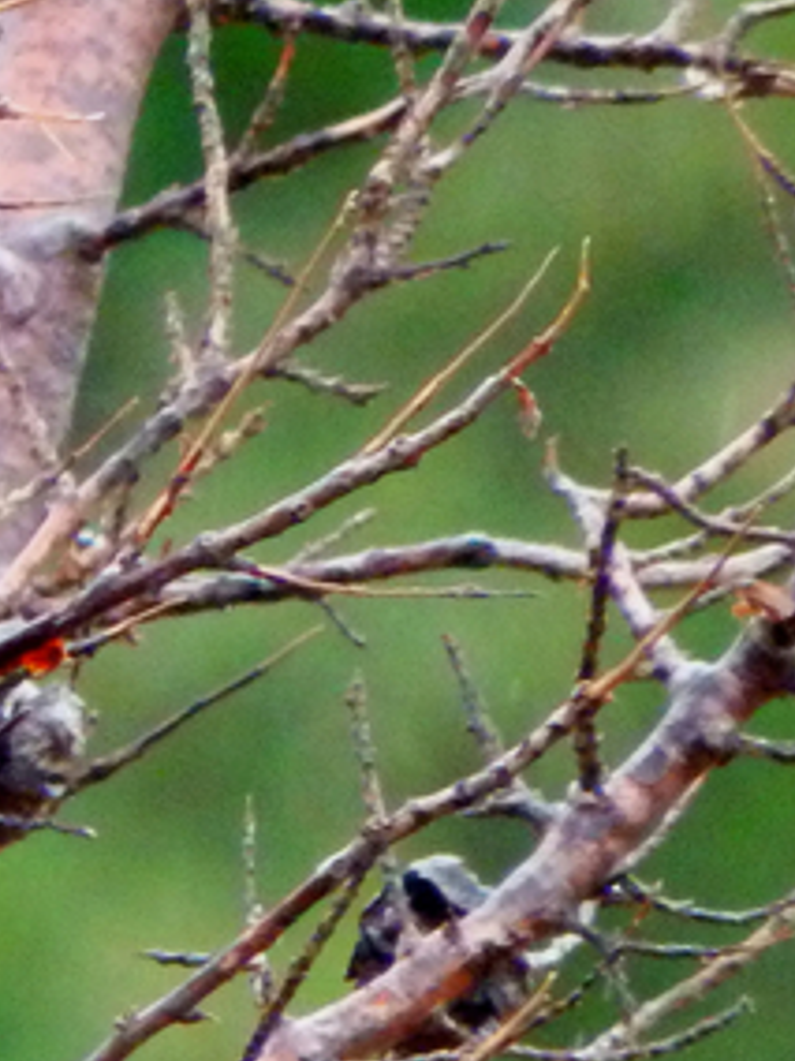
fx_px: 110116
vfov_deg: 0.6
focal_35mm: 3596
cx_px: -888
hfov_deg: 0.4
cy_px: 798
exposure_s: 1/250
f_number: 5.7
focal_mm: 160
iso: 800
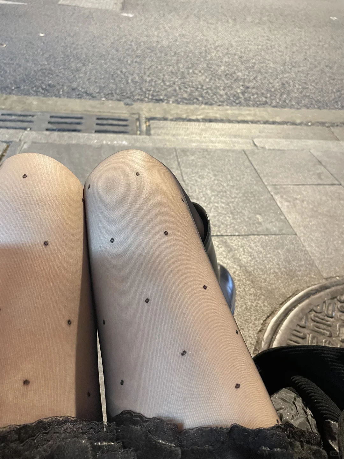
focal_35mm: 26
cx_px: 172
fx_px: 345
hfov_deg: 53.1
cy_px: 230
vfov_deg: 67.3
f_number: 1.6
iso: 640
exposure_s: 1/25
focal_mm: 4.2
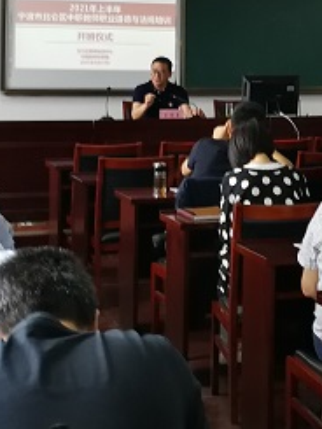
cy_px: 41
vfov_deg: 19.5
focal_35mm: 99
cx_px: 430
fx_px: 1227
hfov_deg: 14.3
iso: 160
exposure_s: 1/33.3
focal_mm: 3.95
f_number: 2.2
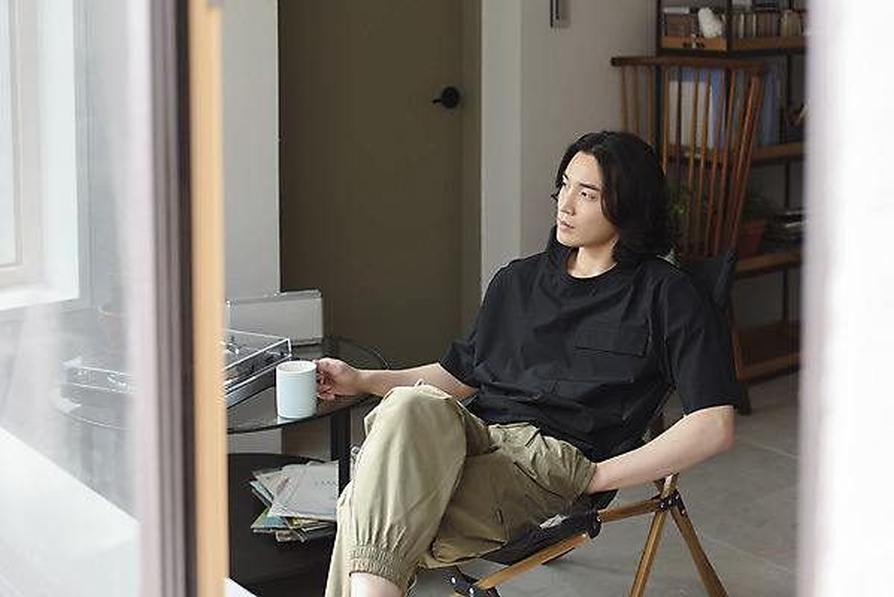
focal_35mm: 50
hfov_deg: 39.6
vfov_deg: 27.0
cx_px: 447
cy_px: 298
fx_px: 1242
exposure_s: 1/400
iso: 320
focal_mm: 50
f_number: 2.8
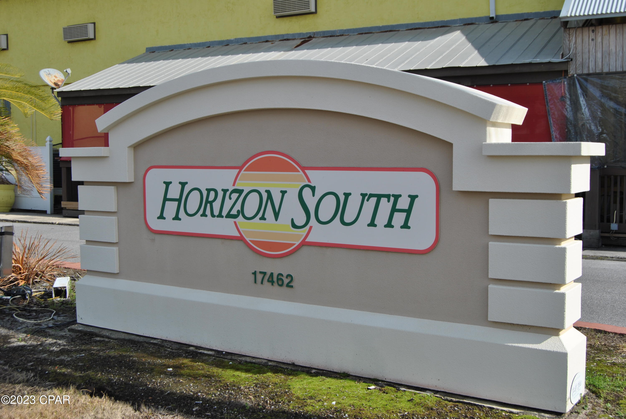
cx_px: 313
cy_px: 210
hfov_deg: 46.3
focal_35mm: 42
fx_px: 731
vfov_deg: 32.0
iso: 100
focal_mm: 28
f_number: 8
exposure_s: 1/250
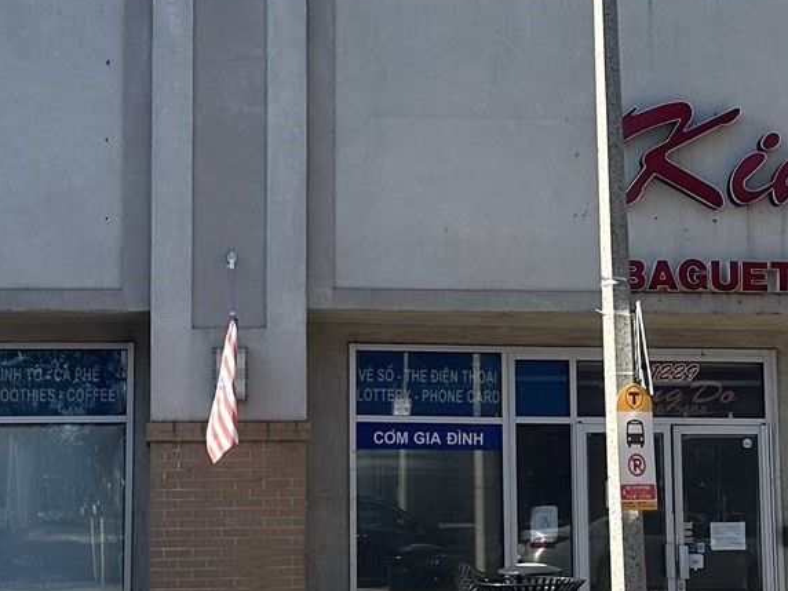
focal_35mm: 86
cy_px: 269
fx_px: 1958
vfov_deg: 17.2
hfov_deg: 22.8
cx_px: 393
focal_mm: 6.86
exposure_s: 1/2299
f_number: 1.78
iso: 80
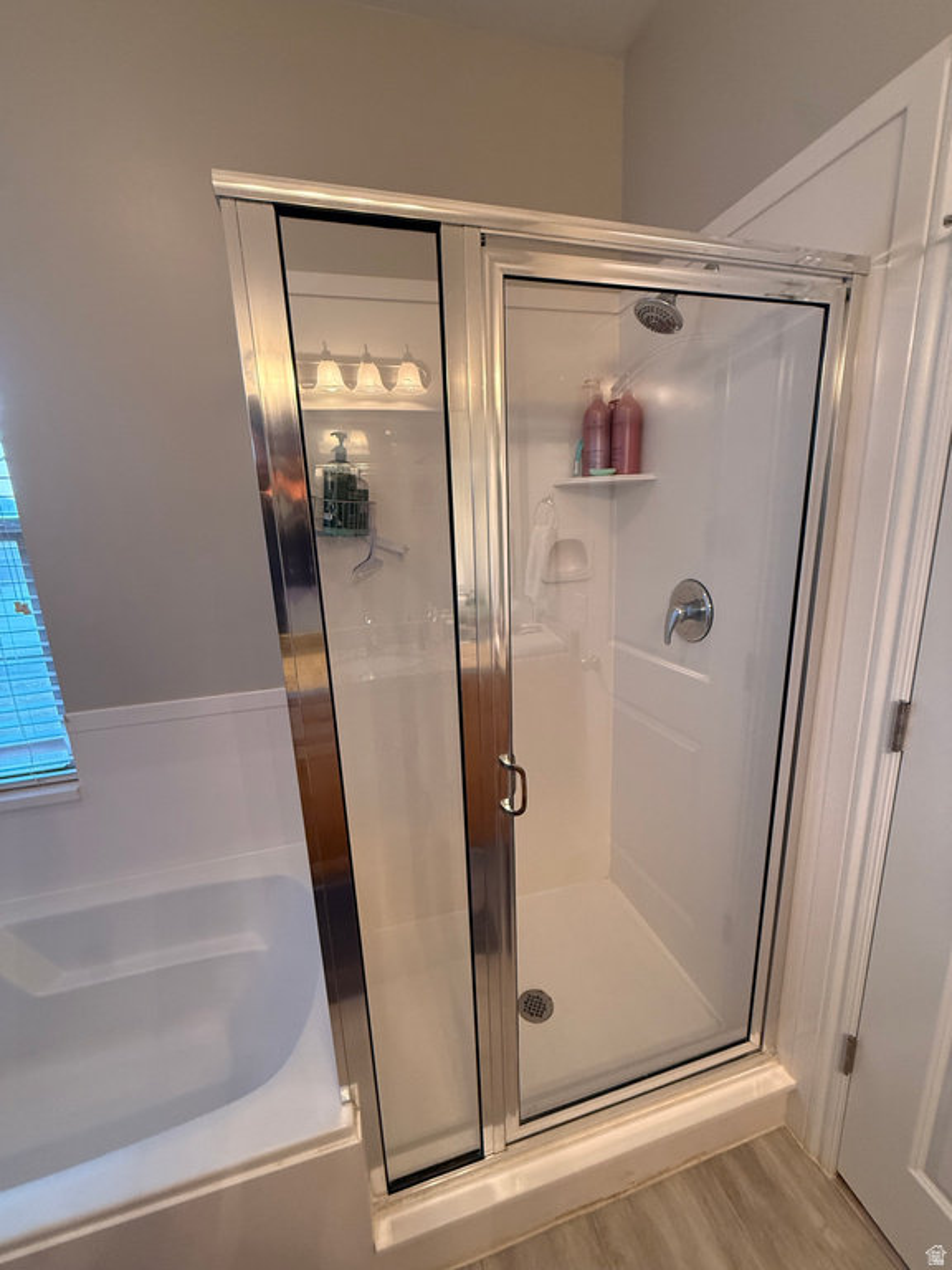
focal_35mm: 14
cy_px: 635
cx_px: 476
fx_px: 513
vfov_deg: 102.1
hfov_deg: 85.7
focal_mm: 2.22
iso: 320
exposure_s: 1/120
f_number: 2.2
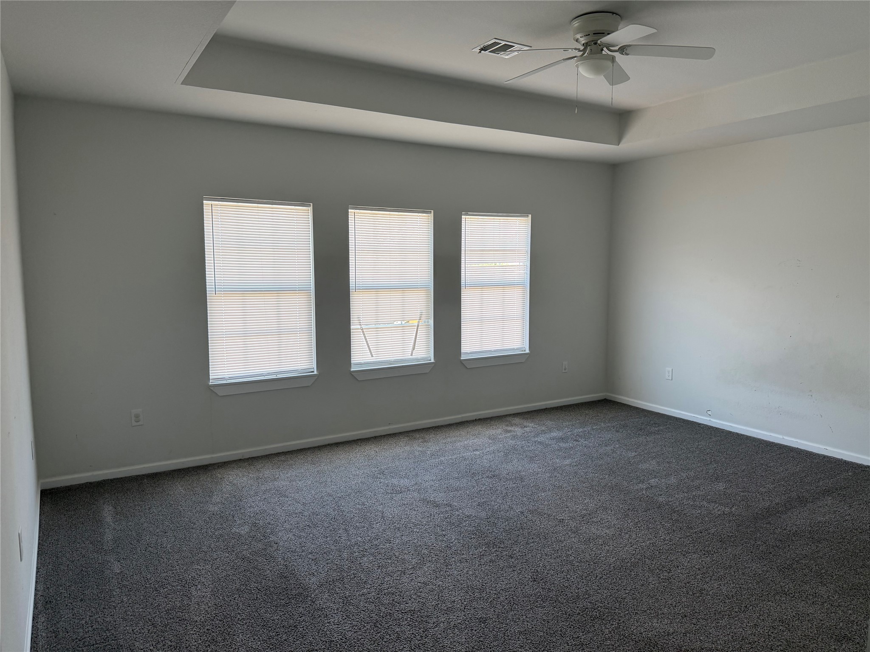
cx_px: 435
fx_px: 603
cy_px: 326
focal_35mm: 24
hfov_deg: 71.6
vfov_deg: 56.8
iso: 125
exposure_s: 1/137
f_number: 1.78
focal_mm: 6.76
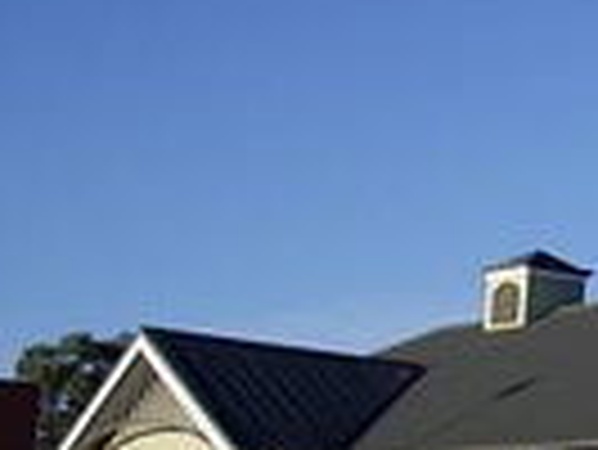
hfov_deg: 14.2
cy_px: 310
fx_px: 2179
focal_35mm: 126
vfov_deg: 11.8
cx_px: 1003
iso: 80
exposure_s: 1/640
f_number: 4.3
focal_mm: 5.8
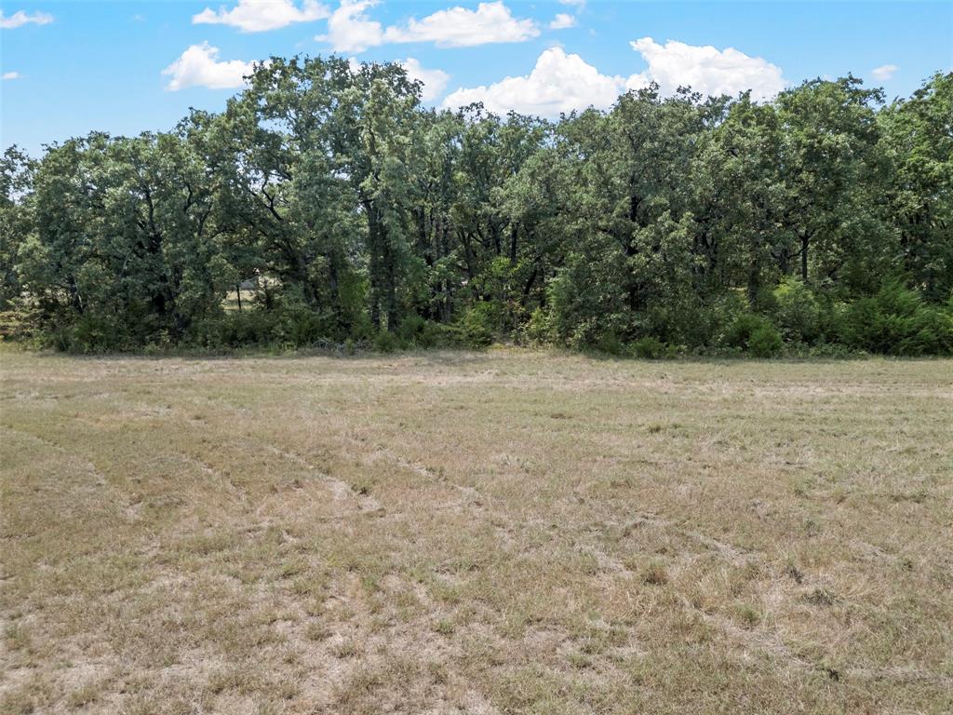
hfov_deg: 71.6
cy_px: 358
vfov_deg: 56.8
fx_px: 661
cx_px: 476
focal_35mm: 24
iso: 150
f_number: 1.7
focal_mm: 6.72
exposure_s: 1/3200
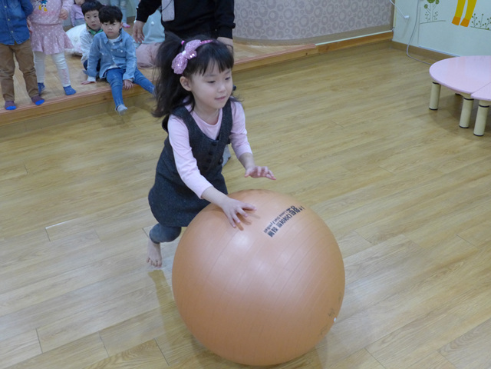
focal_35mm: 35
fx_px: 496
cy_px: 184
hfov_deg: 52.6
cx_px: 246
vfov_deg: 40.7
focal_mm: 6.9
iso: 640
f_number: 1.6
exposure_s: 1/250
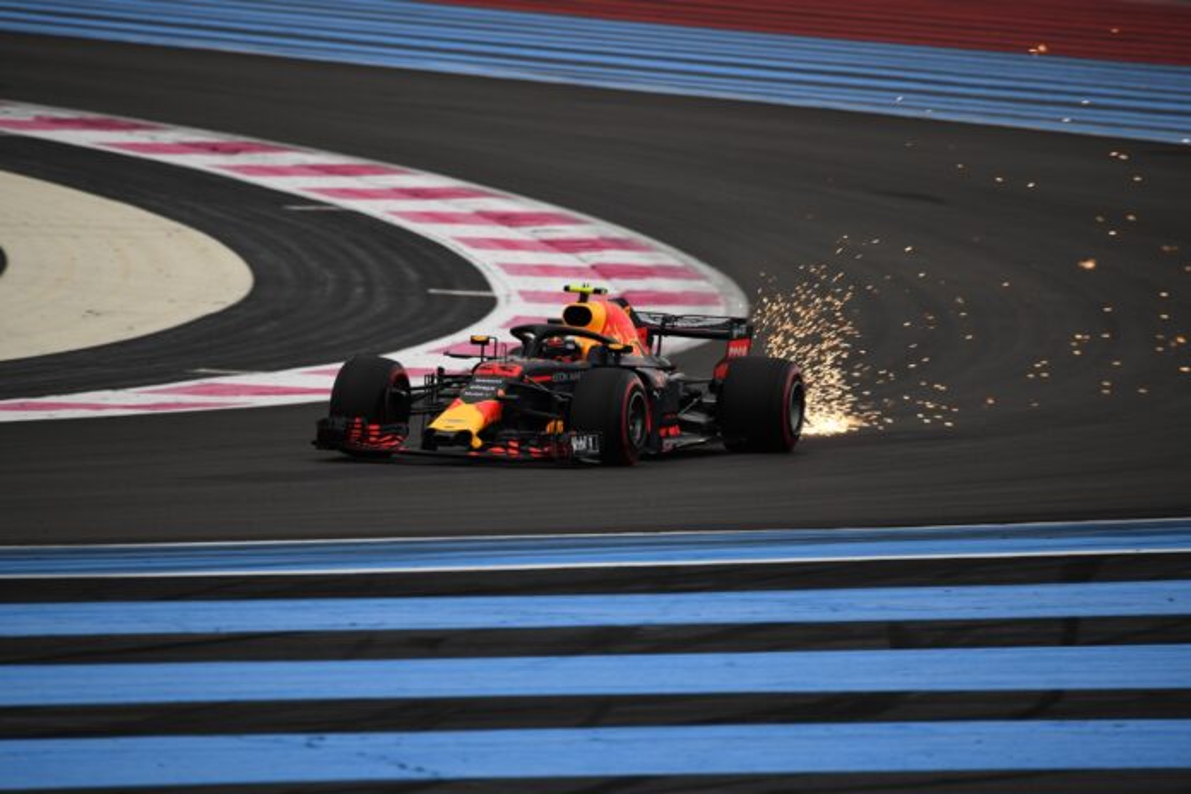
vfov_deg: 2.5
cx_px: 596
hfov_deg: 3.7
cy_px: 397
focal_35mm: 550
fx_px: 18194
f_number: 6.3
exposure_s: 1/640
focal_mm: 550
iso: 200
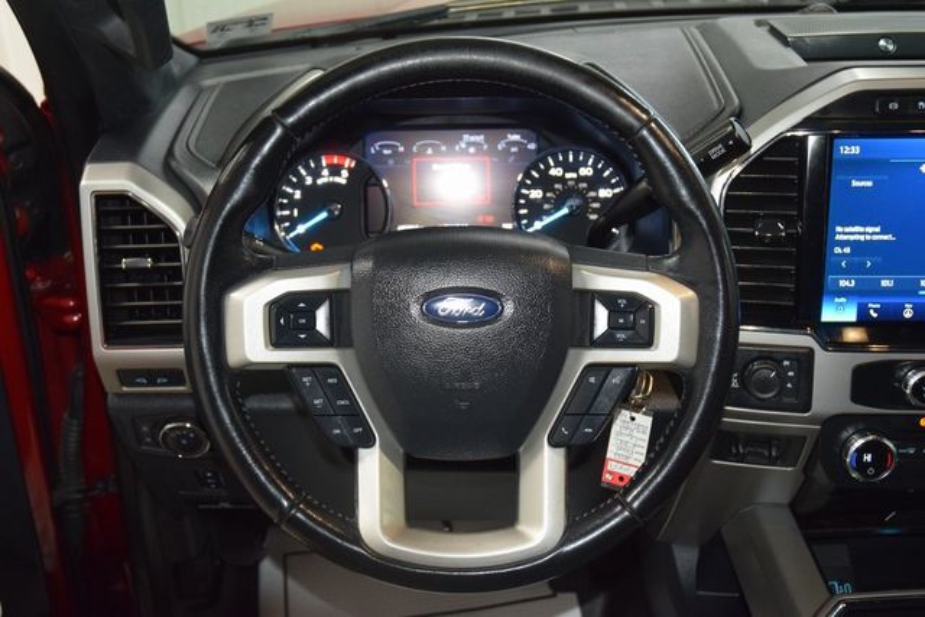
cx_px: 462
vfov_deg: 30.9
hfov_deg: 45.0
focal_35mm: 44
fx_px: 1118
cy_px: 308
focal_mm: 29
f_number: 3.8
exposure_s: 1/80
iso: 2000
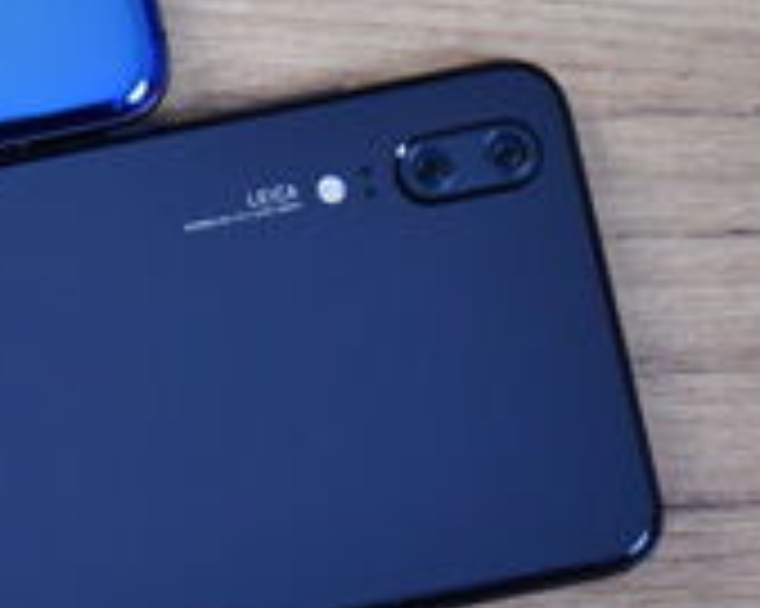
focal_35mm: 229
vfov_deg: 6.7
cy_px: 151
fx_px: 5148
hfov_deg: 8.4
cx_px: -162
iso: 1600
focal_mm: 45
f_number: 5
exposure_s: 1/80
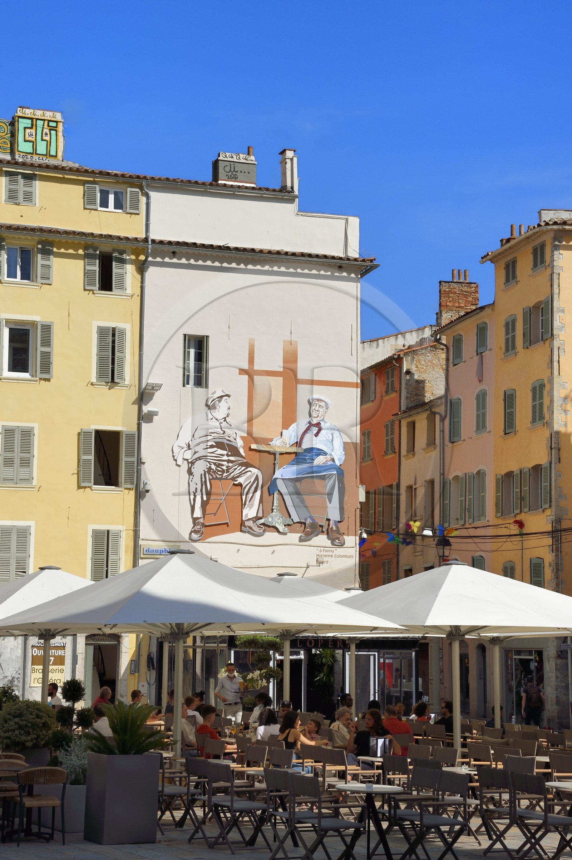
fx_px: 1670
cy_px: 430
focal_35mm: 70
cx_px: 286
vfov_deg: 28.9
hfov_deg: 19.4
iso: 200
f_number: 22
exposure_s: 1/200
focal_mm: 70
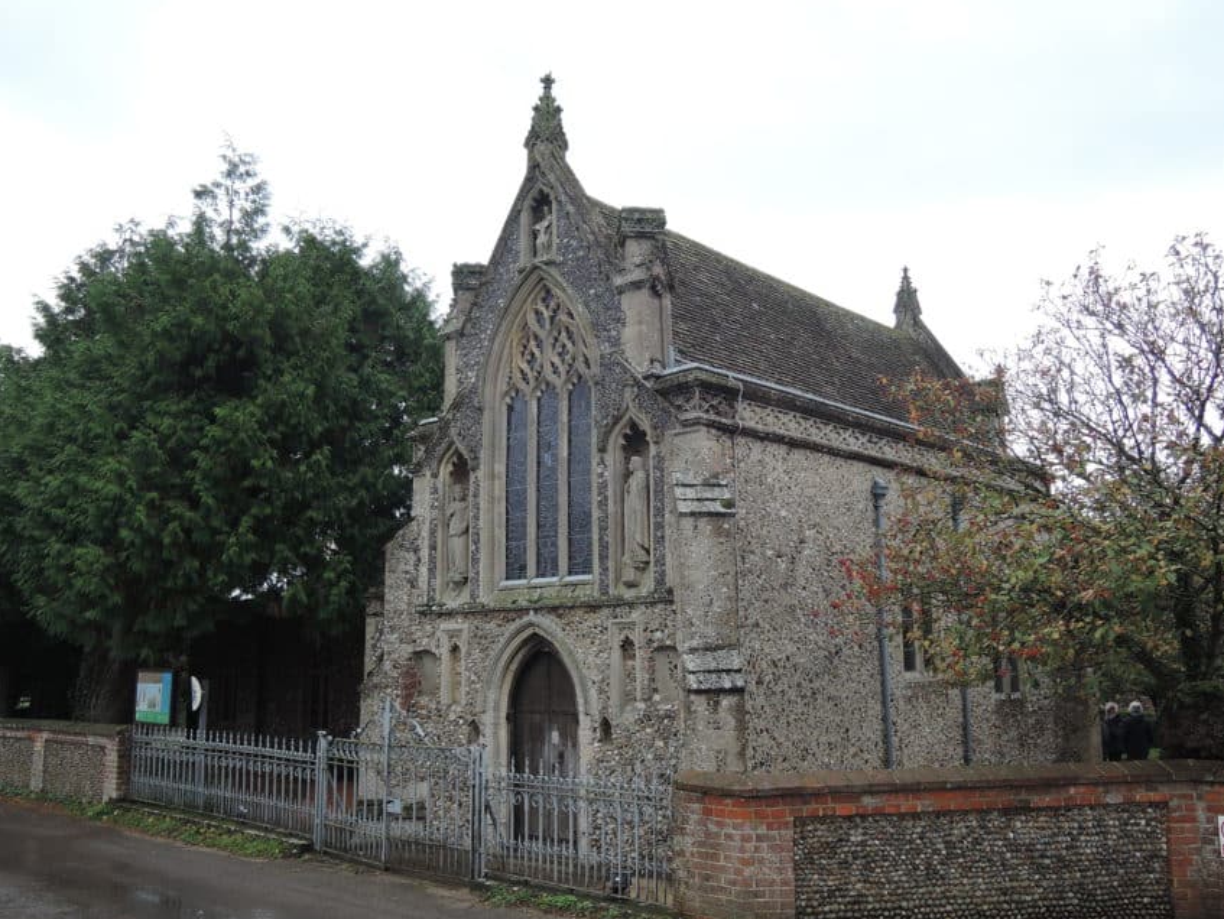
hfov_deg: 61.4
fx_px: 1026
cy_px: 470
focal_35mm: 29
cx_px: 691
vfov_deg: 48.3
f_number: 2.8
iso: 80
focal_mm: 5.1
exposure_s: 1/200
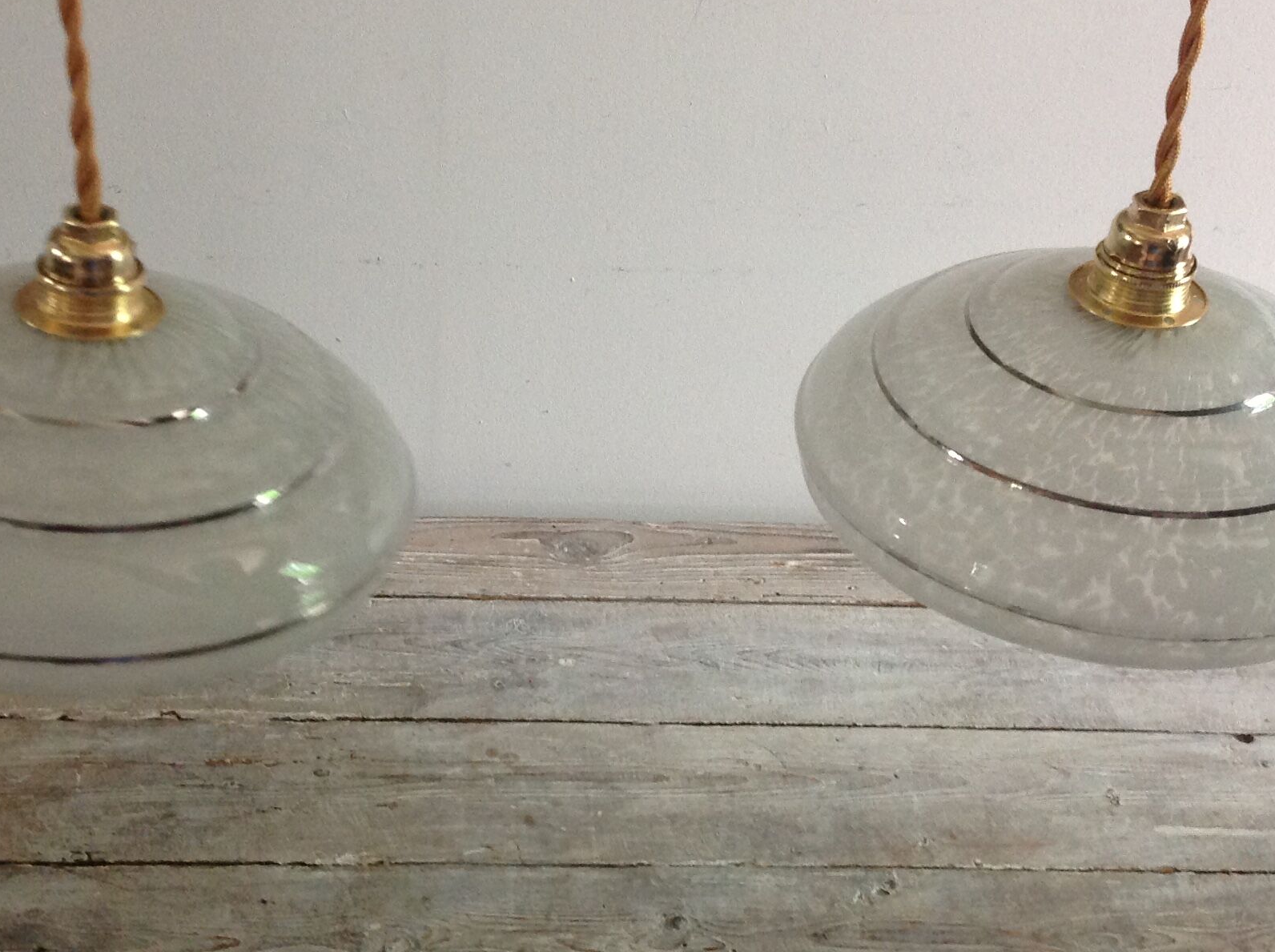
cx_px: 585
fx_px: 2096
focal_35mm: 57
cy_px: 446
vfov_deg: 25.6
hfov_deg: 33.8
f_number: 2.4
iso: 160
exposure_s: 1/15
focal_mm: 4.28
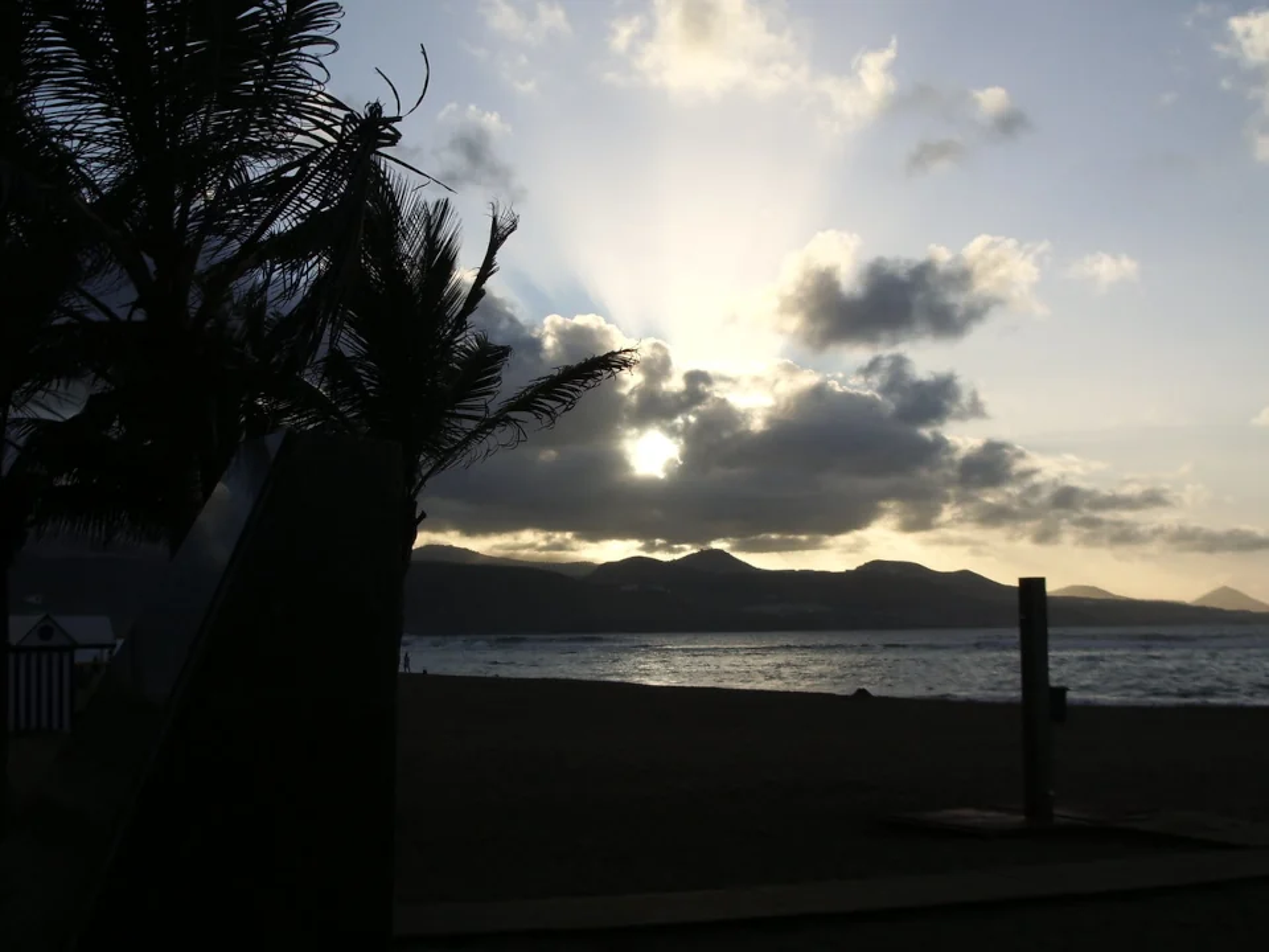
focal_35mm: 50
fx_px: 1833
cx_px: 634
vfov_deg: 29.1
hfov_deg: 38.2
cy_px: 476
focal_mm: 8.2
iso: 50
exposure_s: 1/500
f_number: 5
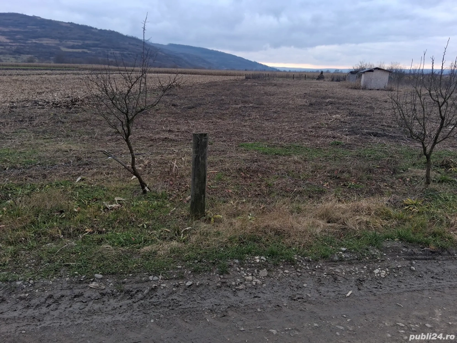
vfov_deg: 53.1
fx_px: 343
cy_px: 172
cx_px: 228
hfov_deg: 67.3
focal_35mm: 26
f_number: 1.8
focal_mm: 3.98
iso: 25
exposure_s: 1/120
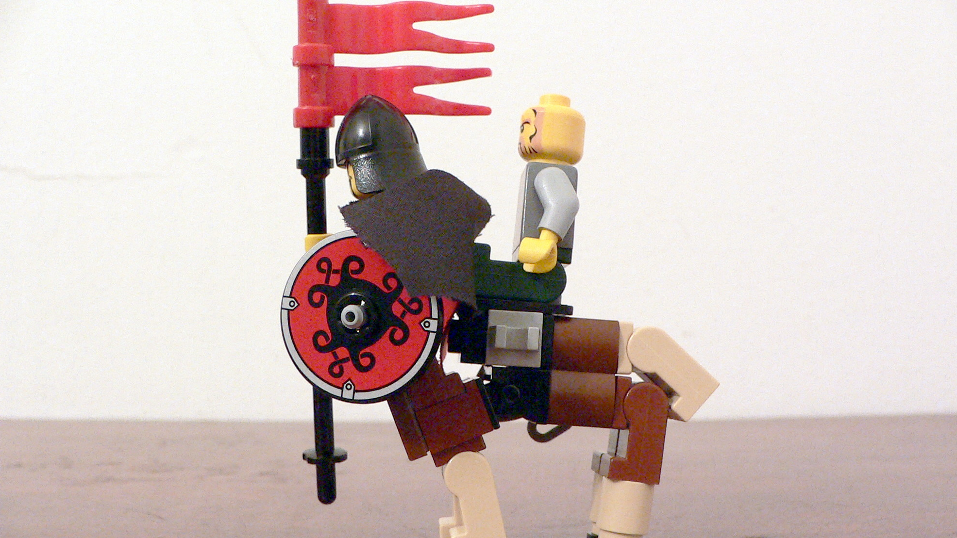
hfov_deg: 51.6
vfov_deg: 30.4
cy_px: 289
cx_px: 485
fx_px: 990
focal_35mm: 39
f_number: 2.8
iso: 200
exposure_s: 1/8
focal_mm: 4.6
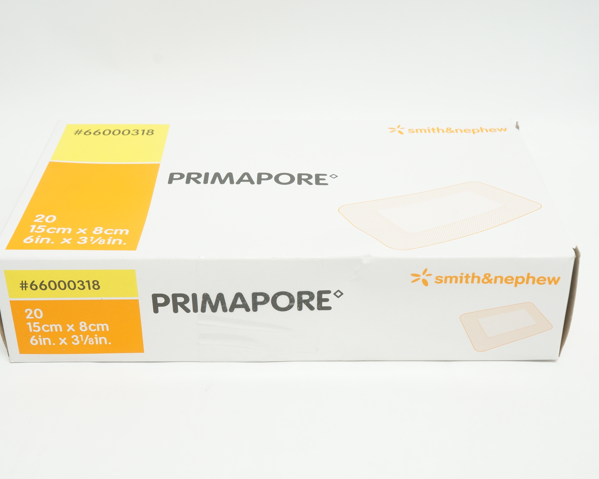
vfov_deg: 31.5
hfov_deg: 38.8
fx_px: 851
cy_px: 238
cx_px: 287
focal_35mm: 48
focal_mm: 28
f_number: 11
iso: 400
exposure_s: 1/15
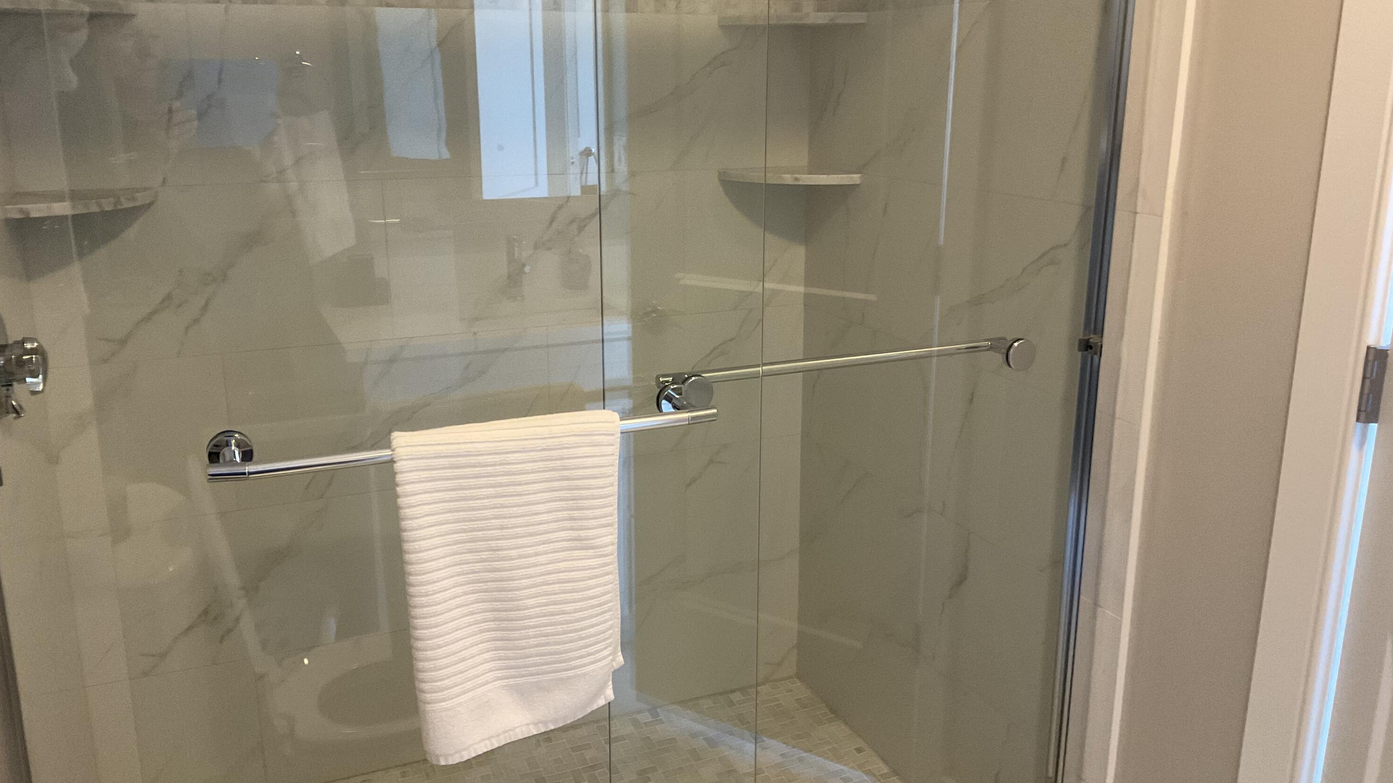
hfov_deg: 61.0
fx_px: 1182
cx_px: 696
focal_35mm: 32
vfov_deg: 36.7
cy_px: 370
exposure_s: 1/60
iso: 250
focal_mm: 3
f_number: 1.8
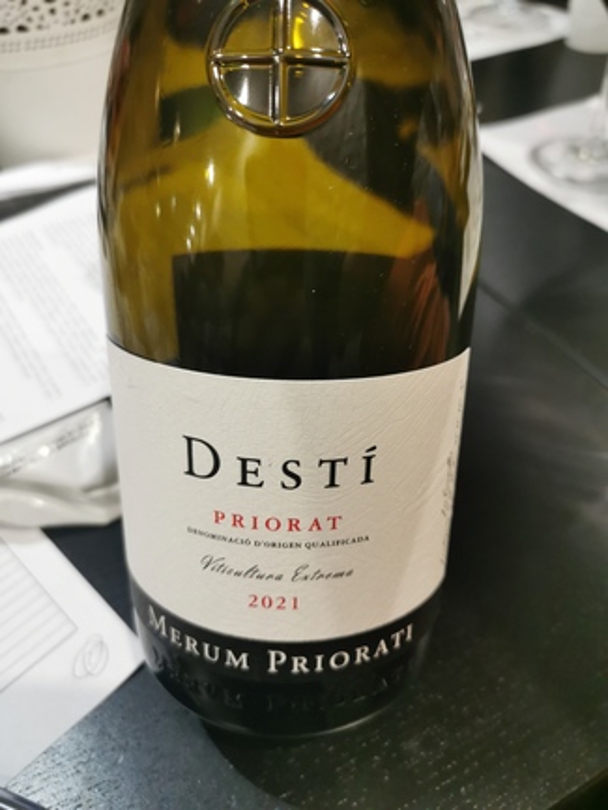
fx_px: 632
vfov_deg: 65.3
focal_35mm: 27
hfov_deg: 51.4
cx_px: 304
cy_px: 405
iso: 250
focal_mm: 5.58
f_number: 1.8
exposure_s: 1/50
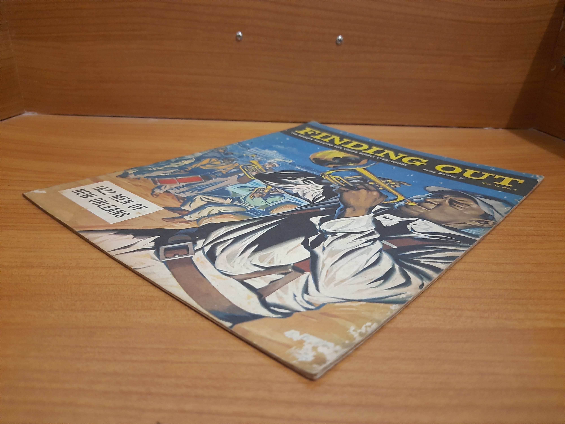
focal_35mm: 25
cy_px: 212
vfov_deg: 54.9
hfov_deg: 69.4
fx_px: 408
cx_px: 282
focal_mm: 4.6
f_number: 2
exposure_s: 1/25
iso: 640
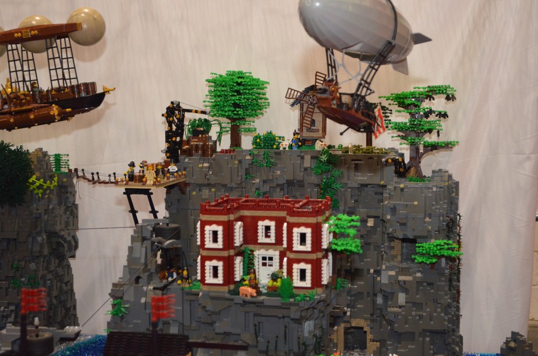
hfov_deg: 29.9
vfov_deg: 20.1
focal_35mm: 68
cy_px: 178
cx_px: 269
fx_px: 1007
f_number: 5.3
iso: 3200
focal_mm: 45
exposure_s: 1/60
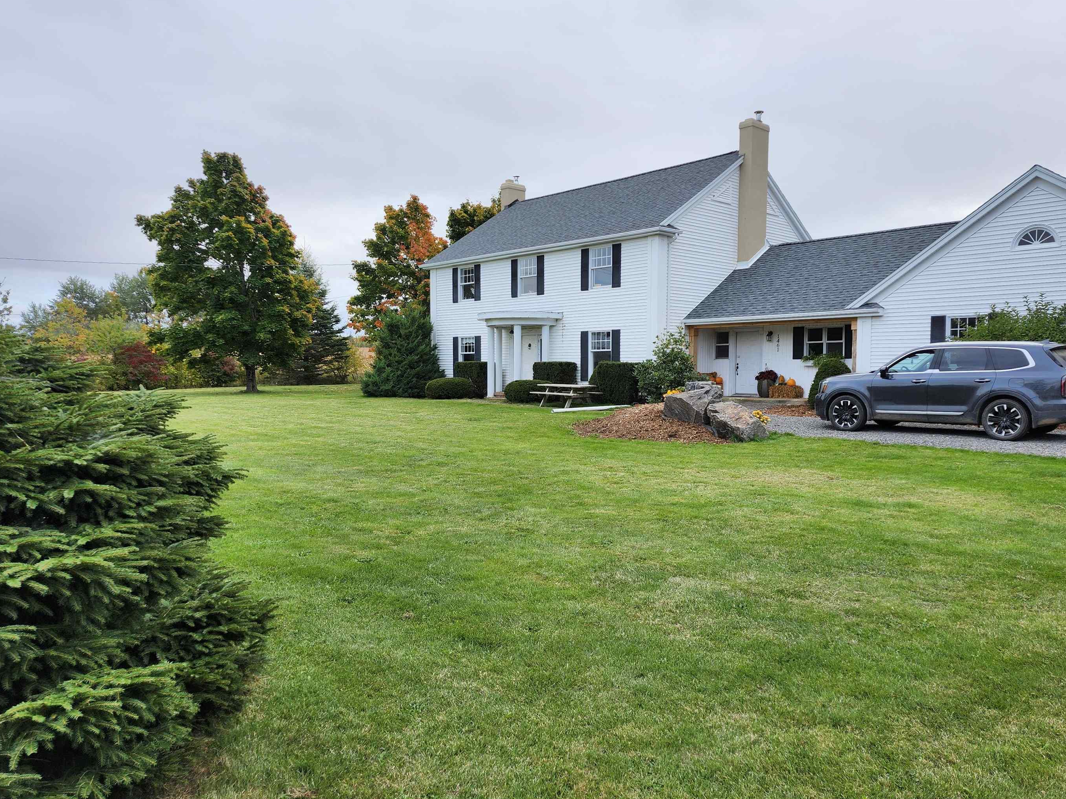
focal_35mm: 26
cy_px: 415
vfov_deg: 53.0
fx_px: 801
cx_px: 559
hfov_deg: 67.3
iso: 25
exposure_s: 1/438
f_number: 1.8
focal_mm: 5.54
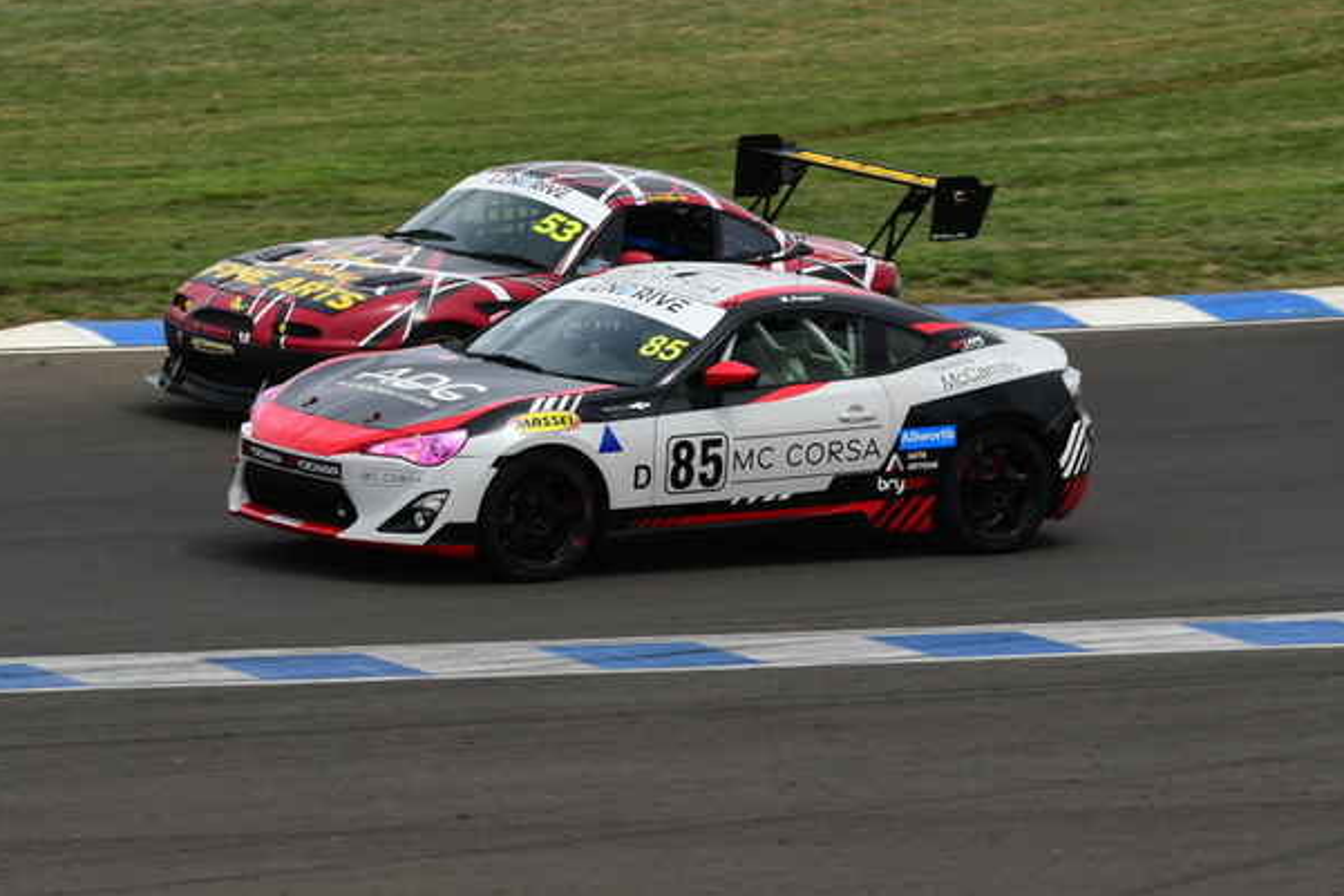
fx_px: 17139
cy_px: 302
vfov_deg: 3.0
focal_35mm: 459
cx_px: 564
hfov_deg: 4.5
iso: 400
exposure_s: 1/640
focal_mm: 230
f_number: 11
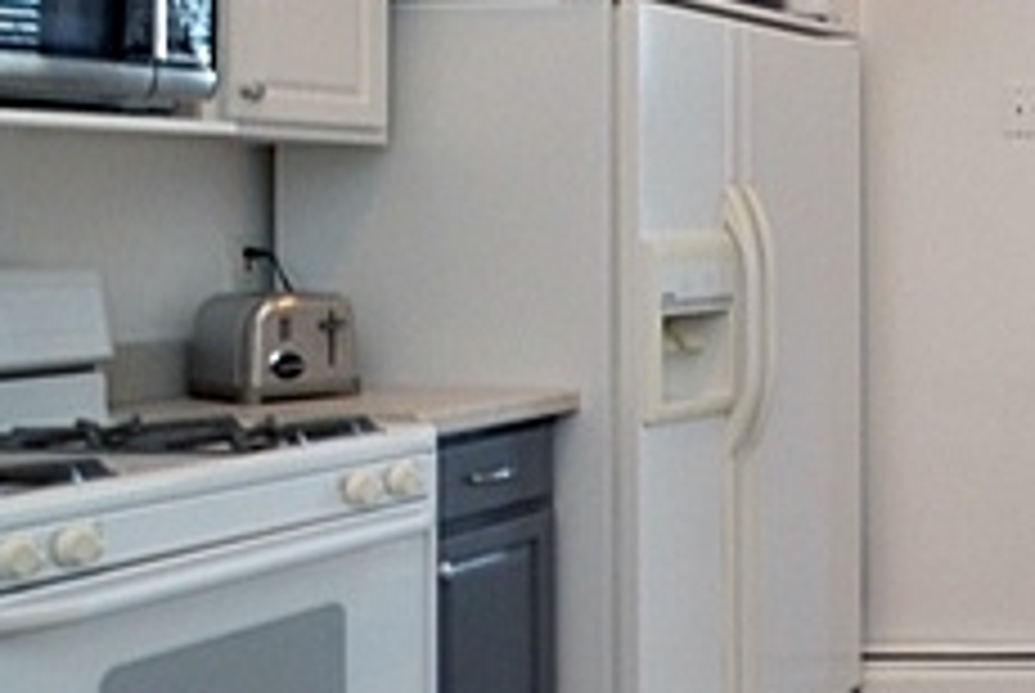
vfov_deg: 25.5
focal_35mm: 52
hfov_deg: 25.4
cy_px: 117
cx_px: 1652
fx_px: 1497
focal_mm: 10
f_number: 8
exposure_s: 1/60
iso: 1600
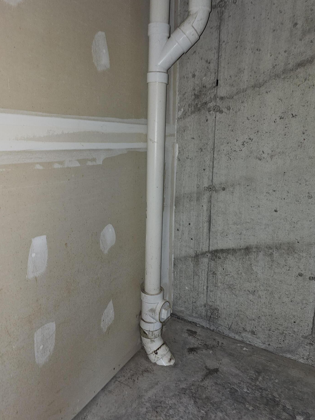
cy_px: 205
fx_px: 303
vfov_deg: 69.4
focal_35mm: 25
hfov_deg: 54.9
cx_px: 162
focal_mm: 6.3
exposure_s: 1/24
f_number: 1.7
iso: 125
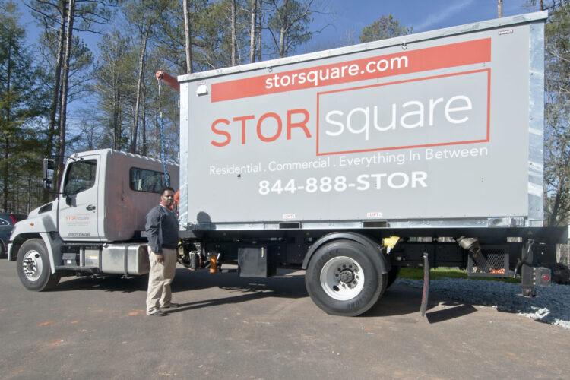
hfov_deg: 81.2
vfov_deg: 59.5
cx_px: 285
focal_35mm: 21
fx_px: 332
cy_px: 190
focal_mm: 14
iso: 200
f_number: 8
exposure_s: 1/500
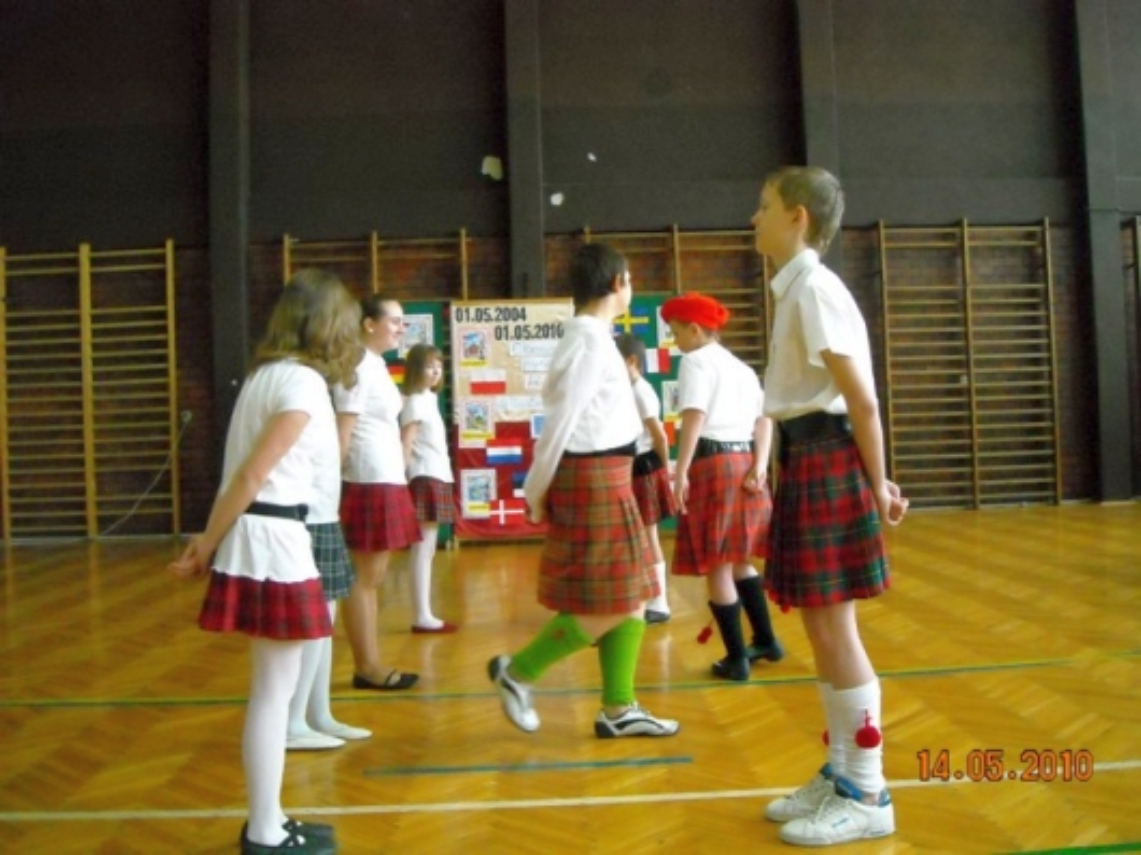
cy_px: 428
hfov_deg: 52.6
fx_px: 1153
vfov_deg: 40.7
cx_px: 570
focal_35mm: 35
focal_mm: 5.7
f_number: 2.8
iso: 800
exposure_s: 1/129
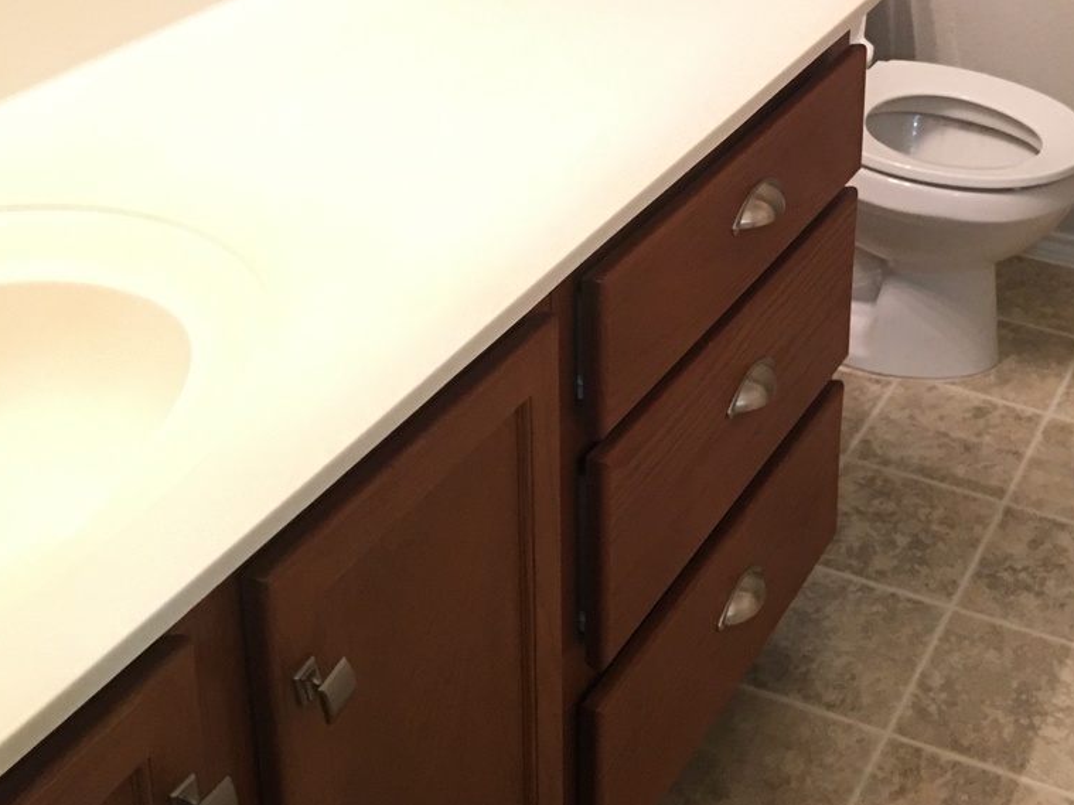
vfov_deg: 25.7
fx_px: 1706
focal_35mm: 55
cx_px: 890
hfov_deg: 33.7
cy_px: 85
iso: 80
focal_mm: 4.15
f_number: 2.2
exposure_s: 1/15
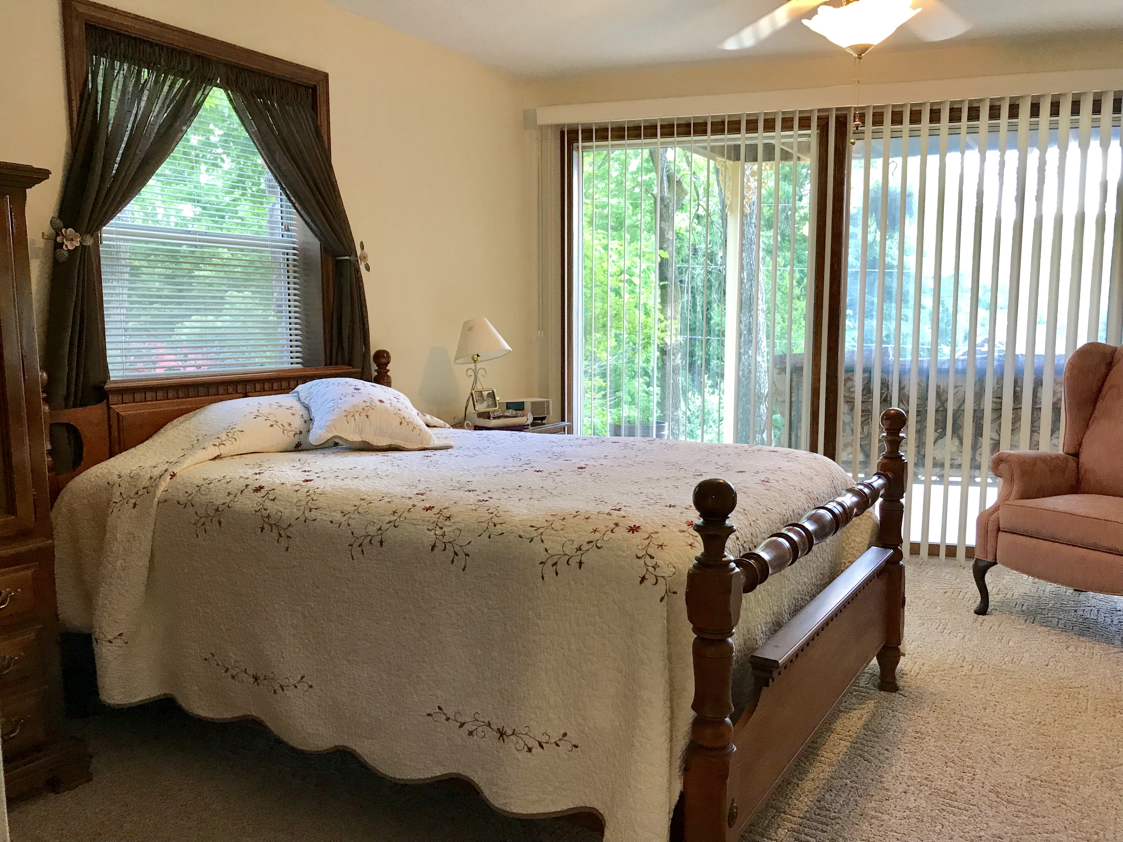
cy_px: 421
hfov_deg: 63.4
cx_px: 562
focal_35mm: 28
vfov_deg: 49.7
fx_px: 908
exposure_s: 1/30
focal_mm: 3.99
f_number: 1.8
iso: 32
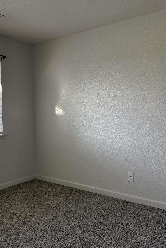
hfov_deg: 38.5
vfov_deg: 55.8
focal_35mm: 34
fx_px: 235
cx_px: 56
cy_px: 126
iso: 200
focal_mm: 6.76
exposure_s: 1/207
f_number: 1.78
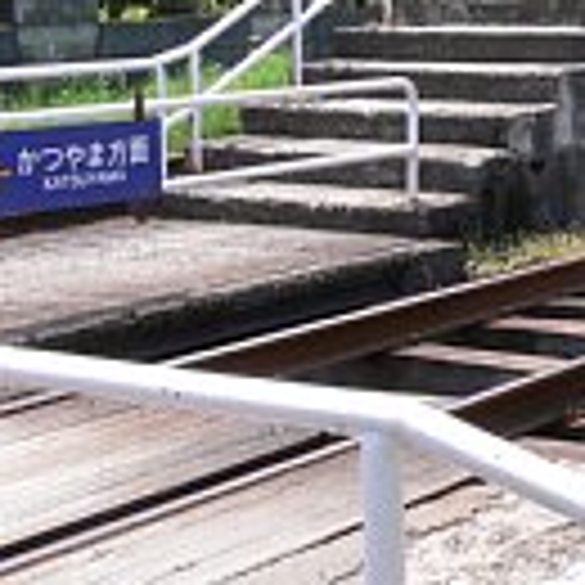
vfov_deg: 17.8
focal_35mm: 95
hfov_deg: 17.3
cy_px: -14
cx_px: 742
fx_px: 1816
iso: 80
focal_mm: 7.4
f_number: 5.6
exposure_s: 1/160
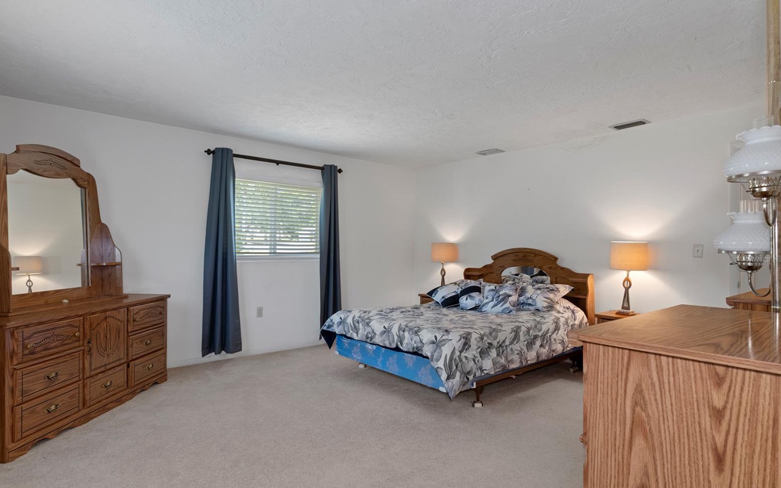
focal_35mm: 19
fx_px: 404
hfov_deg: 88.0
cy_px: 258
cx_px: 387
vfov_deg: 62.2
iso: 320
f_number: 8
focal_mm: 12
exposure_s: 1/2
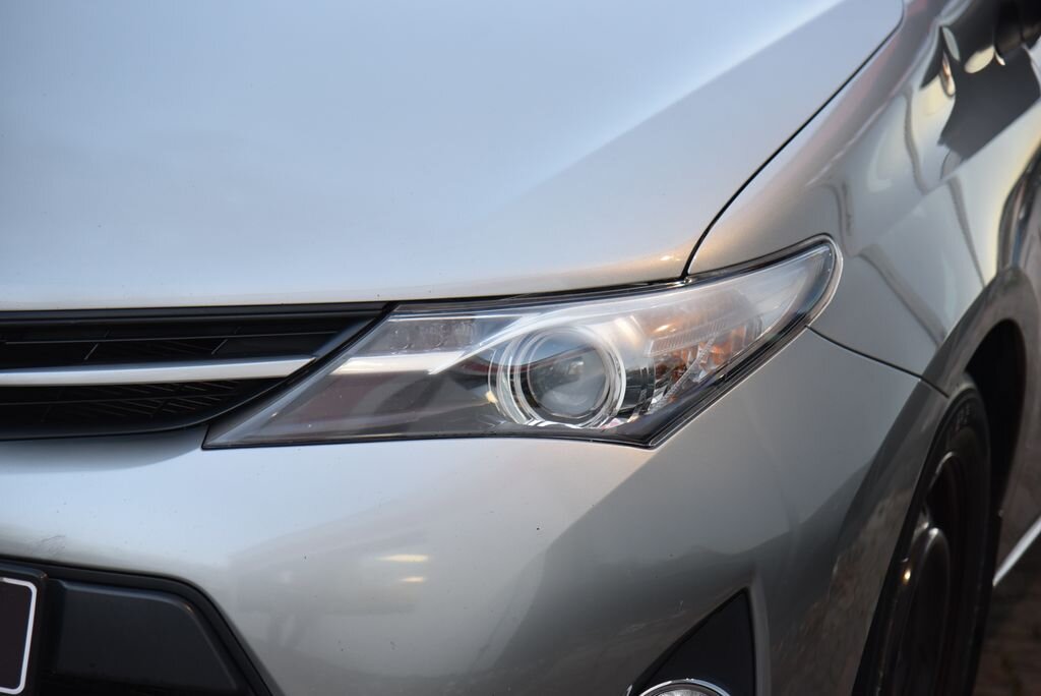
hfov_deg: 17.1
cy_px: 348
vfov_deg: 11.4
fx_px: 3472
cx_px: 520
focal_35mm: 120
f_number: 4
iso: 500
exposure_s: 1/50
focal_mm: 120
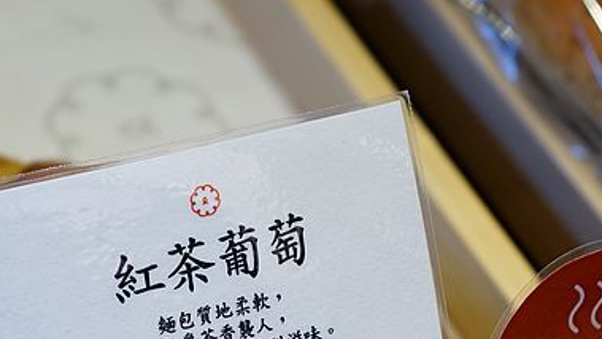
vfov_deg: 10.3
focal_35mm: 117
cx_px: 122
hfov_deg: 18.2
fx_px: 1867
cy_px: 286
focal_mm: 53
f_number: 5
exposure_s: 1/60
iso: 500
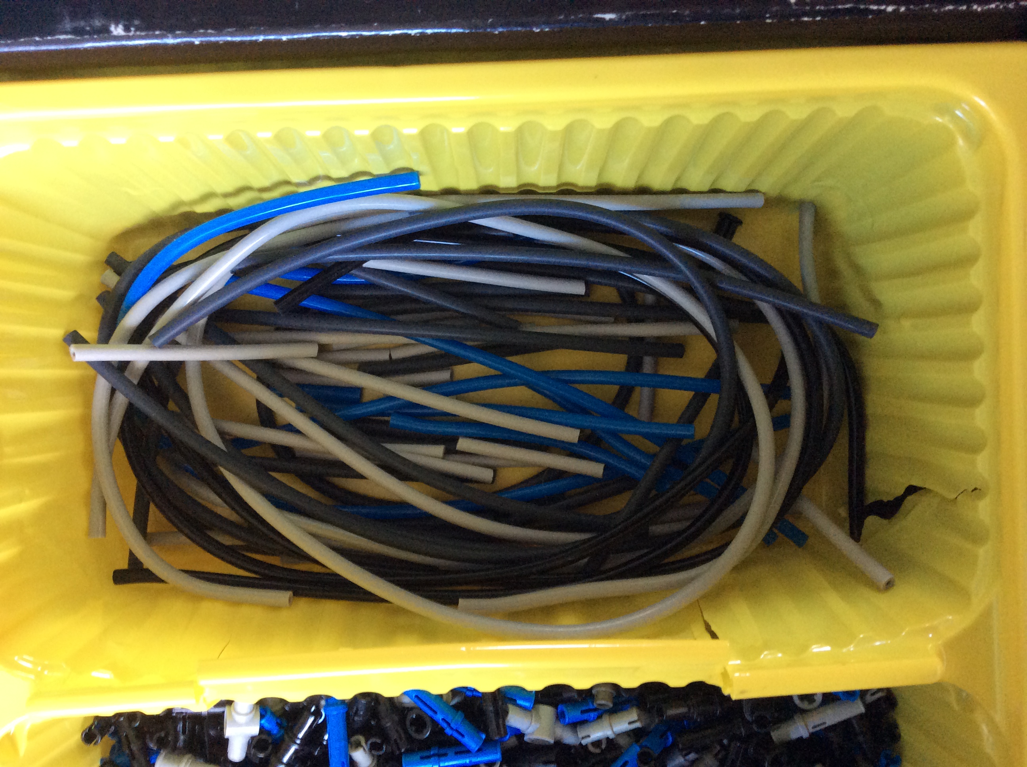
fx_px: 978
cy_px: 384
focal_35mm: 33
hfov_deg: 55.4
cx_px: 514
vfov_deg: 42.8
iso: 160
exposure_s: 1/24
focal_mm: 3.3
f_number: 2.4
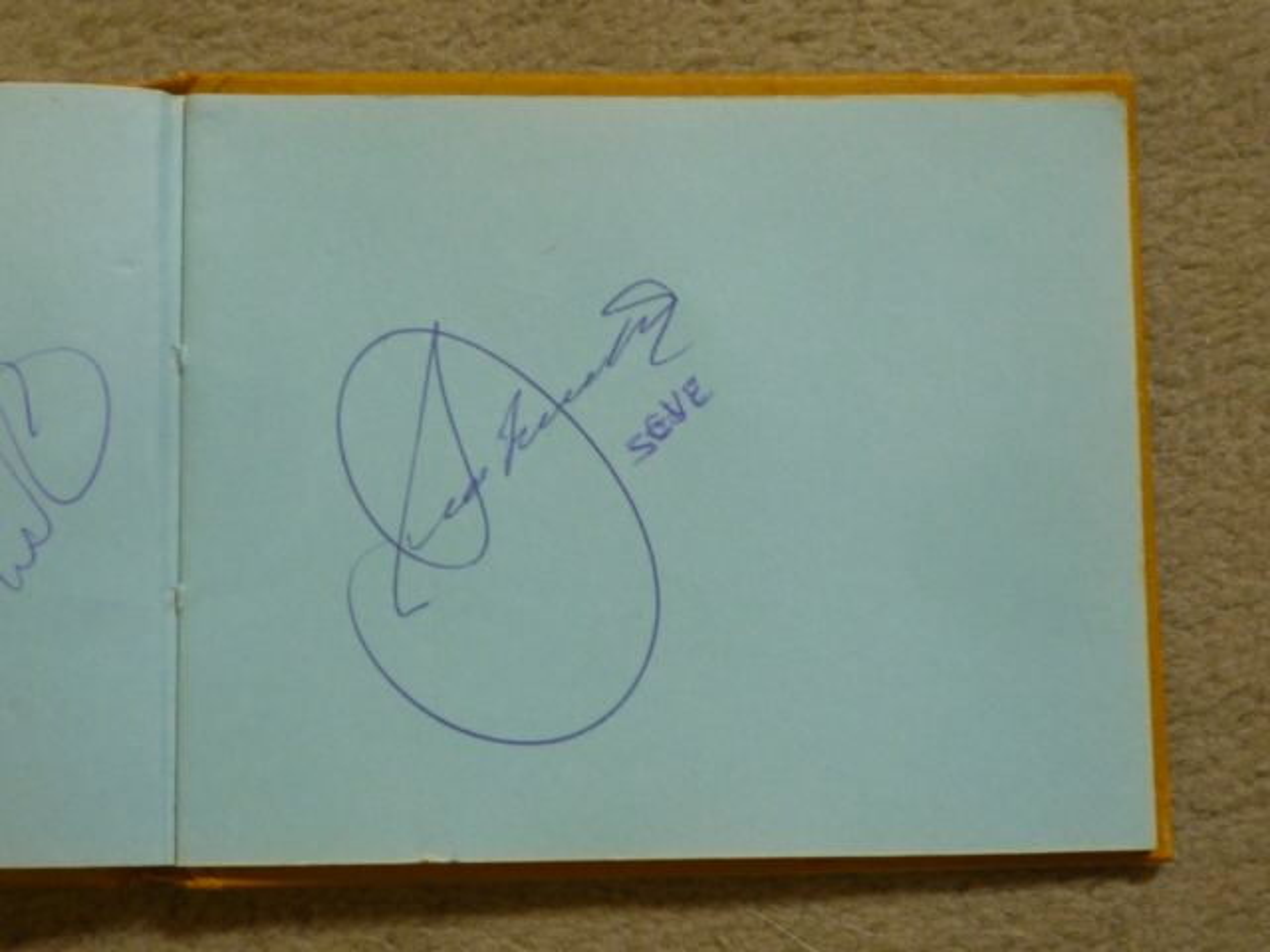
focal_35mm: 64
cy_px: 476
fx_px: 2348
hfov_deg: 30.3
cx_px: 635
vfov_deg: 22.9
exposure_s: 1/30
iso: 125
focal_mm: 5.8
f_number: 3.5
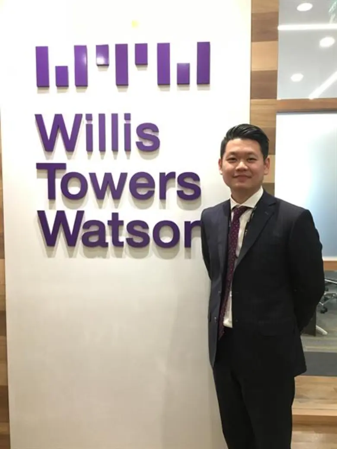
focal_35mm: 29
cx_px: 168
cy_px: 224
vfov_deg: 61.7
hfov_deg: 48.2
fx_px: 376
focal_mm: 4.15
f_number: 2.2
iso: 125
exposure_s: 1/33
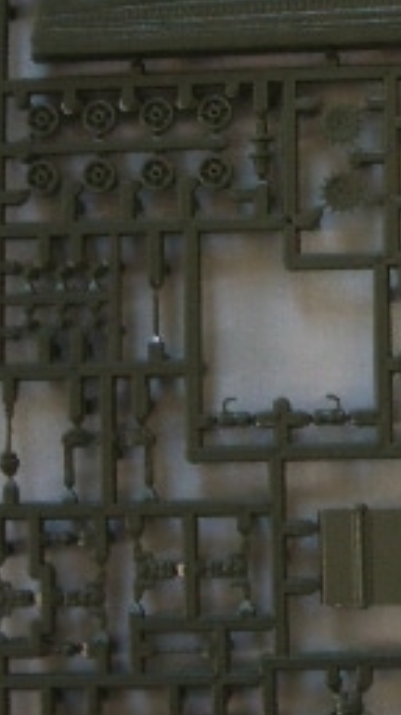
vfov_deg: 22.4
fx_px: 1801
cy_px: 281
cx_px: 702
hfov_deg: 11.8
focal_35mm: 95
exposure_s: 1/15
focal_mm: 5.8
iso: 100
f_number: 2.6
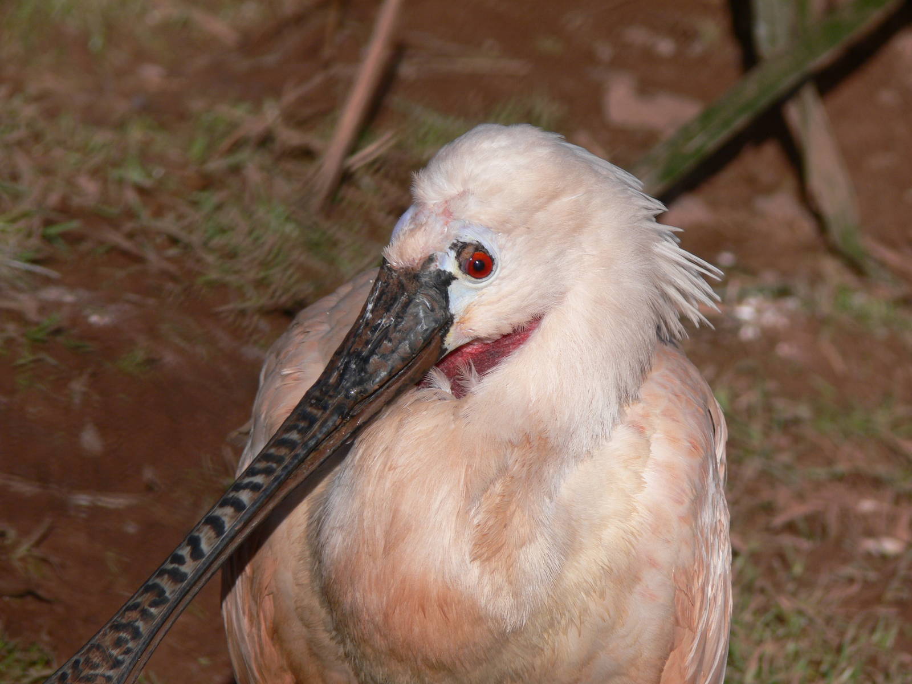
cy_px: 342
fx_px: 11065
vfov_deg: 3.5
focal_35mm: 420
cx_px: 456
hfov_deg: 4.7
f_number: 5.6
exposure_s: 1/500
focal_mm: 88.8
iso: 80
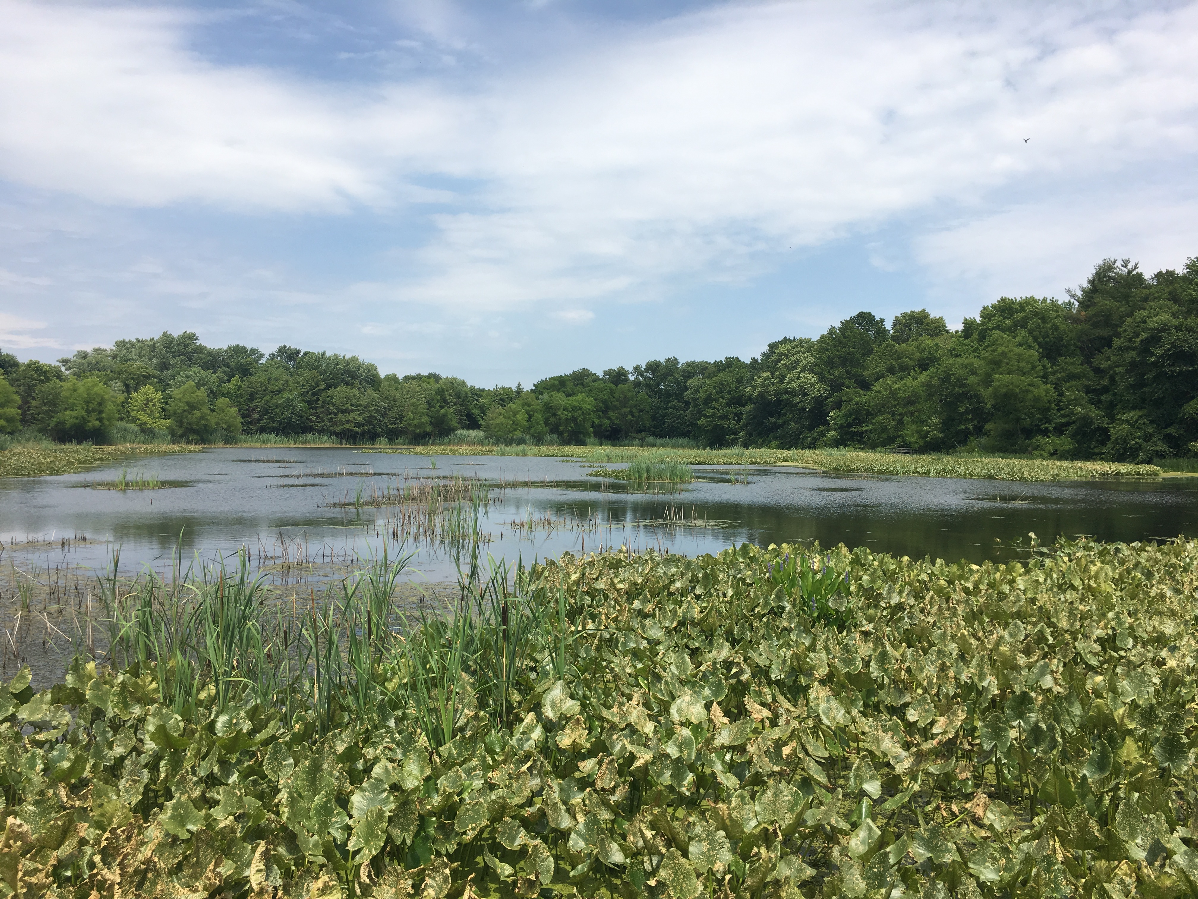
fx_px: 1004
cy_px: 450
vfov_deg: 48.2
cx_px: 599
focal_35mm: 29
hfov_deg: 61.7
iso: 25
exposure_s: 1/2024
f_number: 2.2
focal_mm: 4.15
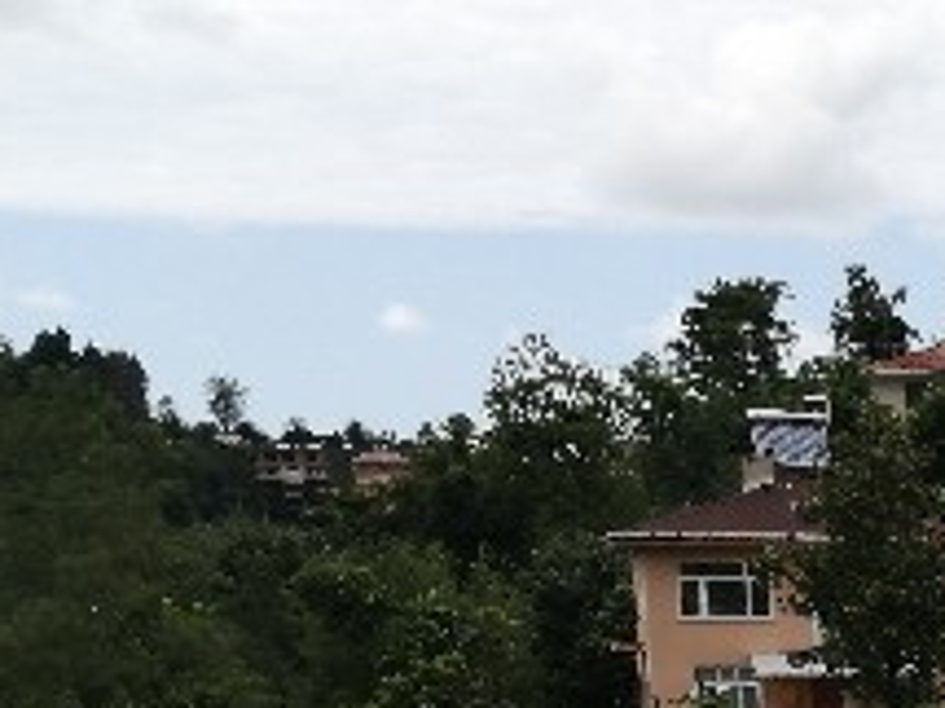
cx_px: 1279
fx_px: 2292
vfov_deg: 16.6
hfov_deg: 20.9
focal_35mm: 84
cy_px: 919
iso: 50
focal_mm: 3.62
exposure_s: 1/994
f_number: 1.8
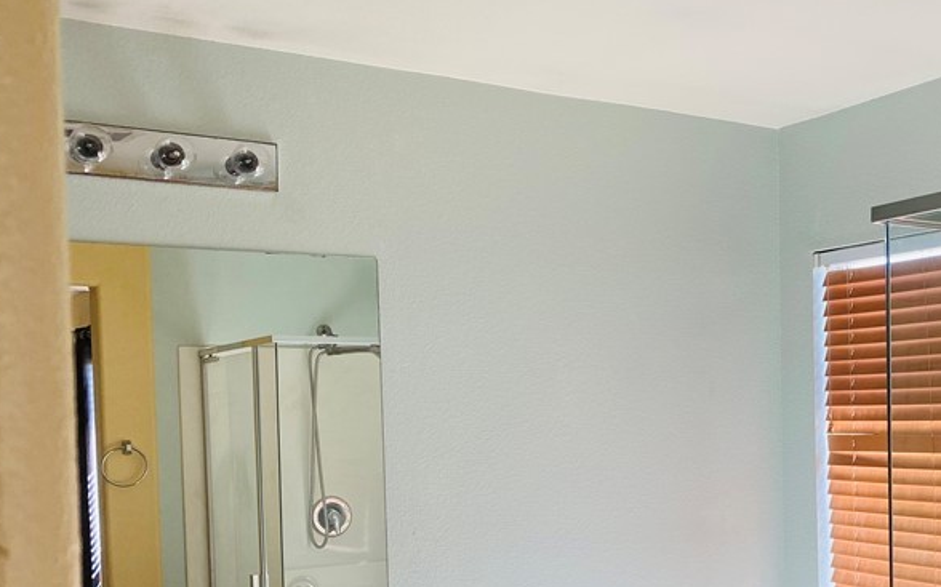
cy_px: 441
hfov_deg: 39.6
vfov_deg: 26.5
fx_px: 1231
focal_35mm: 48
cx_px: 795
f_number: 1.8
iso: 50
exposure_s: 1/120
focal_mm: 4.25
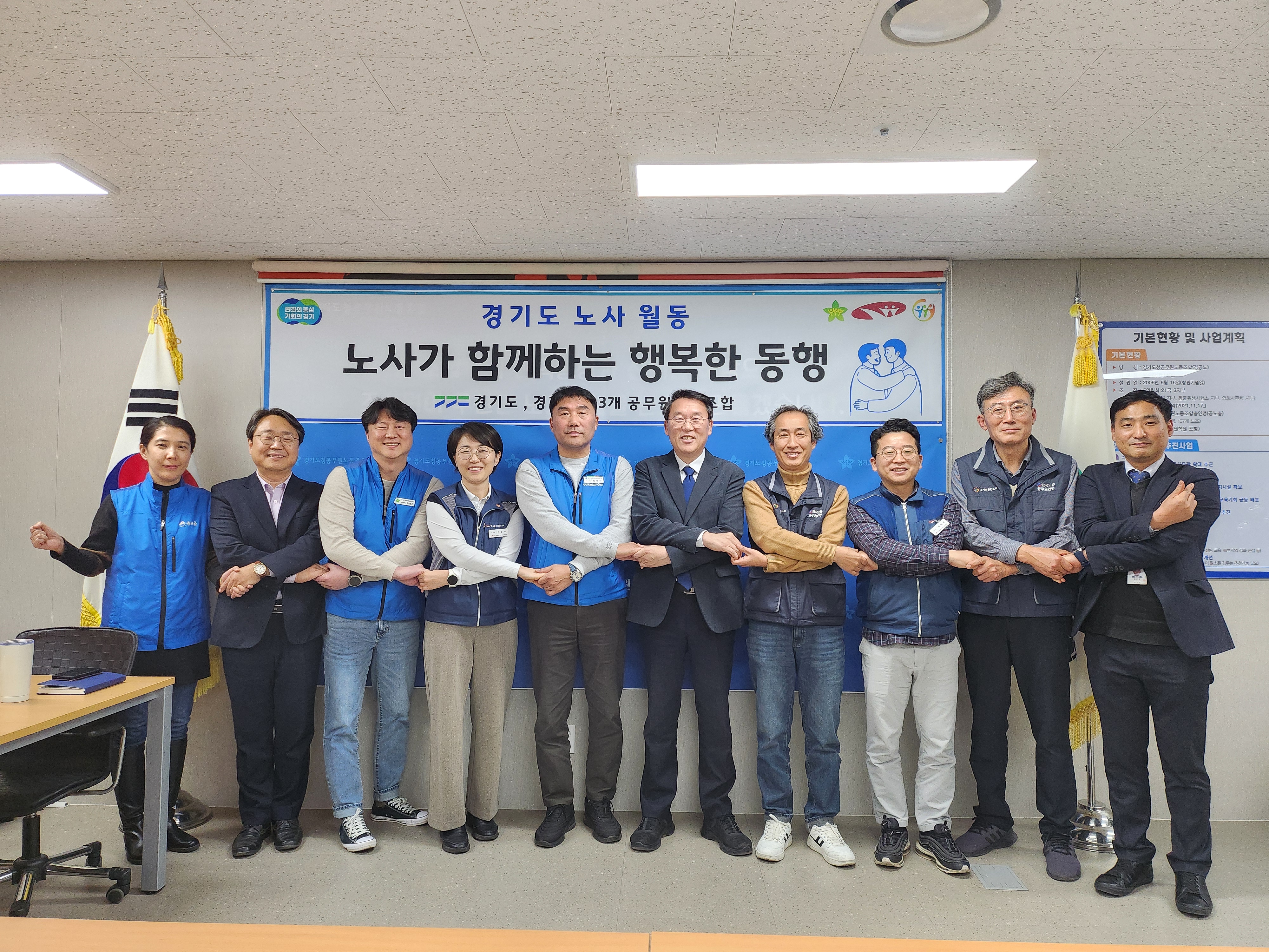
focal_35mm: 24
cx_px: 634
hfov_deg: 71.6
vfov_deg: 56.8
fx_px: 880
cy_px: 476
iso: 320
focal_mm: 5
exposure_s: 1/120
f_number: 1.8
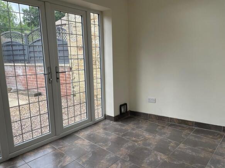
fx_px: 169
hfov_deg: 67.3
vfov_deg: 53.0
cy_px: 84
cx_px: 112
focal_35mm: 26
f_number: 1.6
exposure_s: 1/502
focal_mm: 4.2
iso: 32
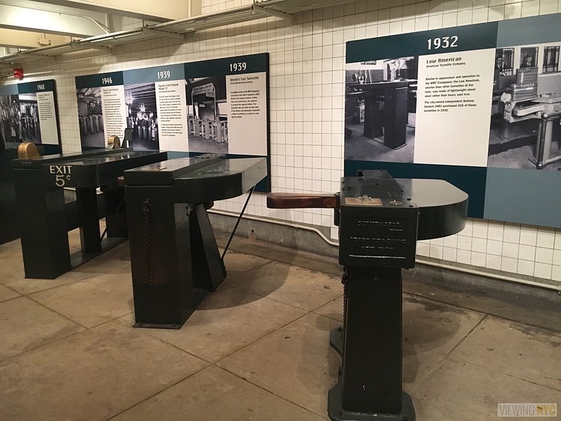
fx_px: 470
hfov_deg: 61.6
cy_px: 210
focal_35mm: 29
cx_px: 280
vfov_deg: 48.3
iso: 200
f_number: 2.2
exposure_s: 1/30
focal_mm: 4.15
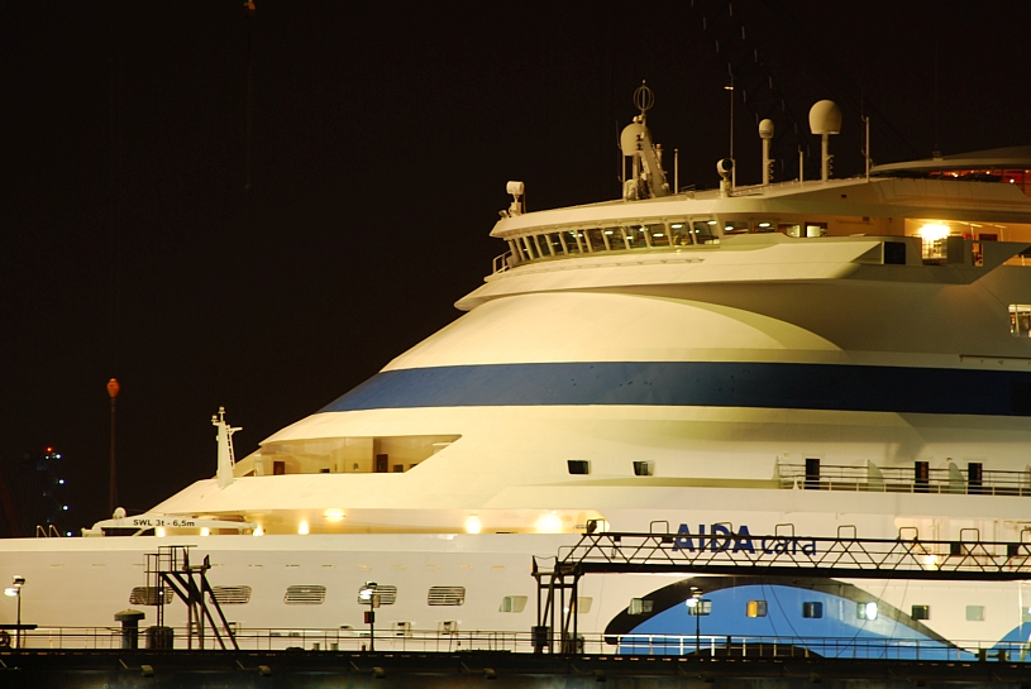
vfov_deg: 5.8
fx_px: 6754
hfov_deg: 8.7
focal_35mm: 236
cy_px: 347
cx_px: 488
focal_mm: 125
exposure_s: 2.5
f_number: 5.6
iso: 100
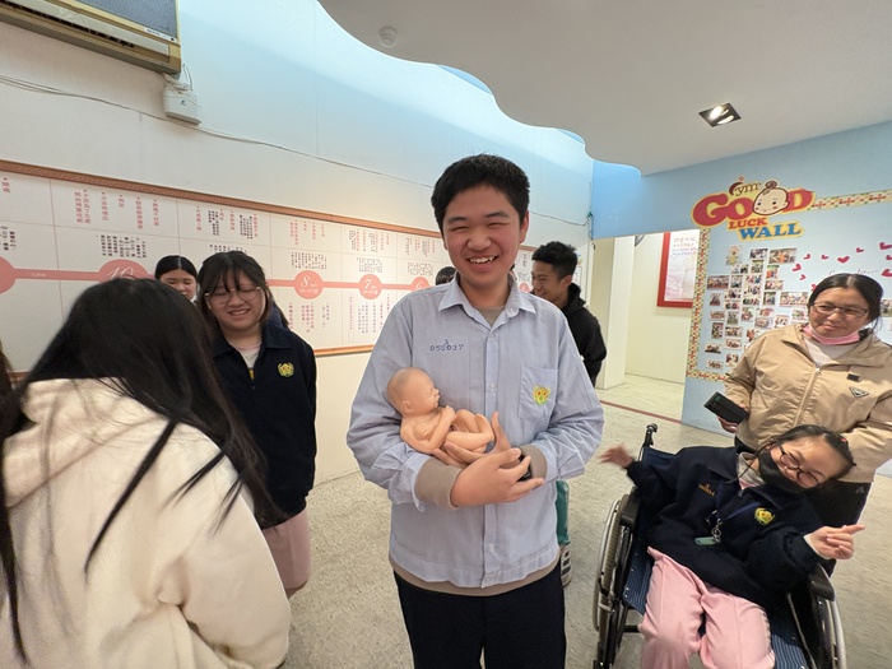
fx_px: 361
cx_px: 446
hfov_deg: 102.1
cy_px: 334
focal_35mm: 14
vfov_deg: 85.7
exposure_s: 1/60
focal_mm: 2.22
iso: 250
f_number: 2.2
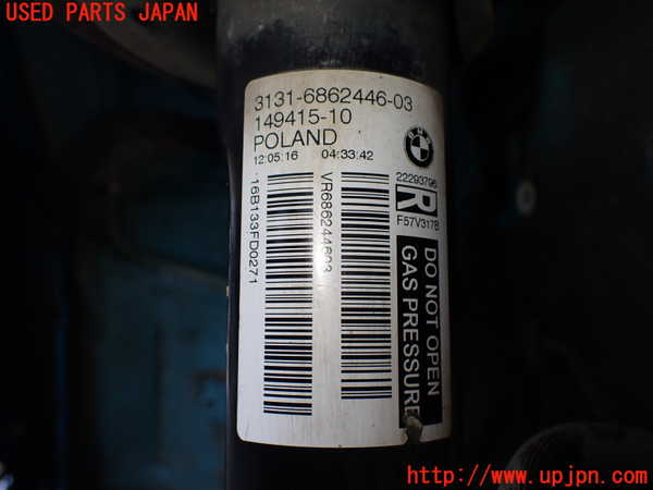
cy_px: 245
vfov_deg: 46.8
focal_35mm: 30
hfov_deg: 60.0
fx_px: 566
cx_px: 326
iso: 125
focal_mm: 5.4
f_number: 2.3
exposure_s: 1/125
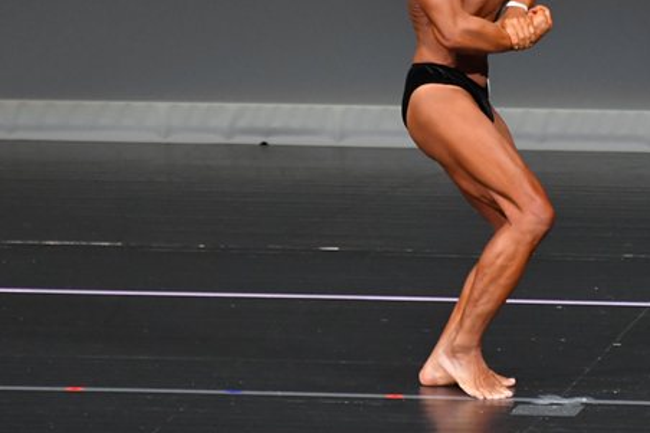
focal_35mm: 591
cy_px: 82
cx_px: 454
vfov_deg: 2.3
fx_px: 10666
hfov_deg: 3.5
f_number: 5.6
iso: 4000
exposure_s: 1/400
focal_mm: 230
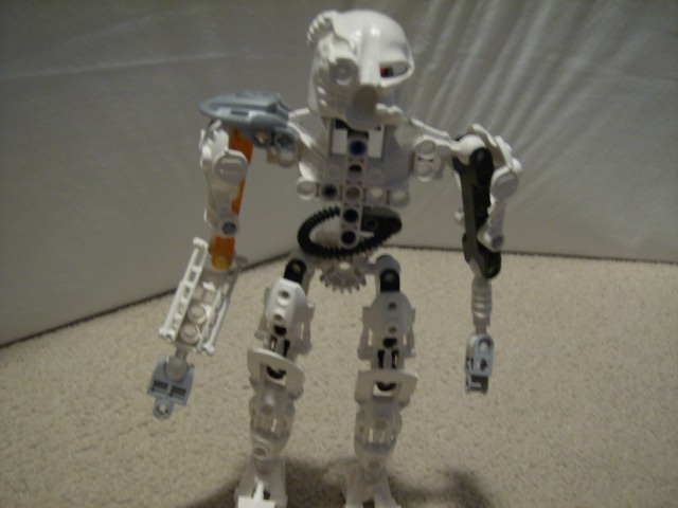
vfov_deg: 39.7
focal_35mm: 36
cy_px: 254
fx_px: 705
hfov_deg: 51.4
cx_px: 339
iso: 200
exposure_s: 1/3.37
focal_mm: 6
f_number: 2.8
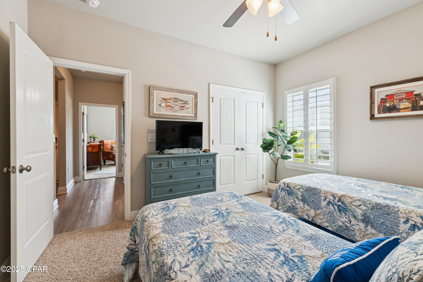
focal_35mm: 15
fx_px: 176
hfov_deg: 100.4
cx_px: 212
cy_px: 141
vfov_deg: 77.3
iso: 160
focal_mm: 10
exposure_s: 1/25
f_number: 8
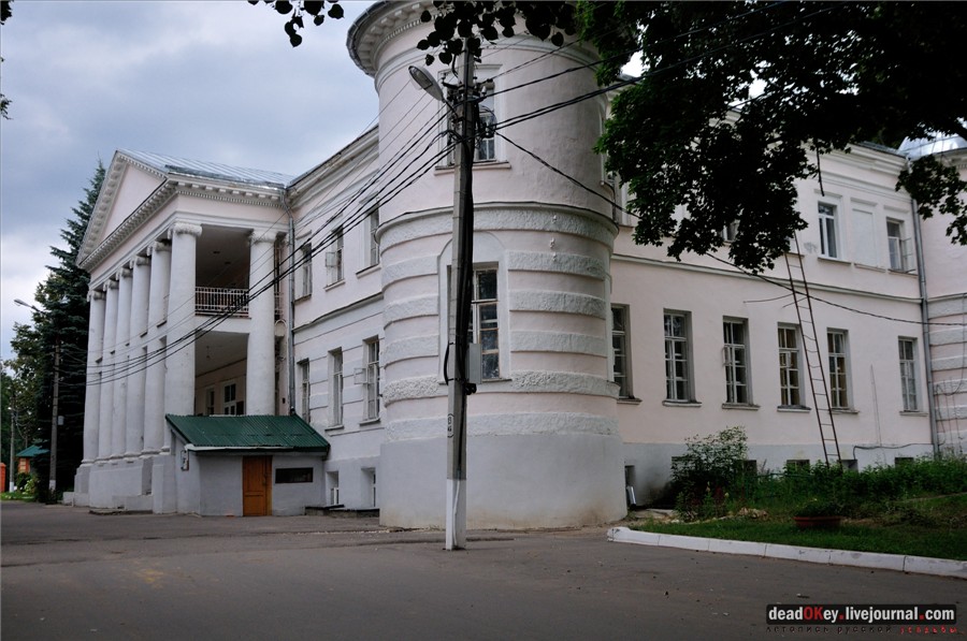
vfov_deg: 36.8
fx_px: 965
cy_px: 320
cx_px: 484
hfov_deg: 53.2
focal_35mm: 36
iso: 500
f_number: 5.6
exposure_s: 1/160
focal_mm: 24
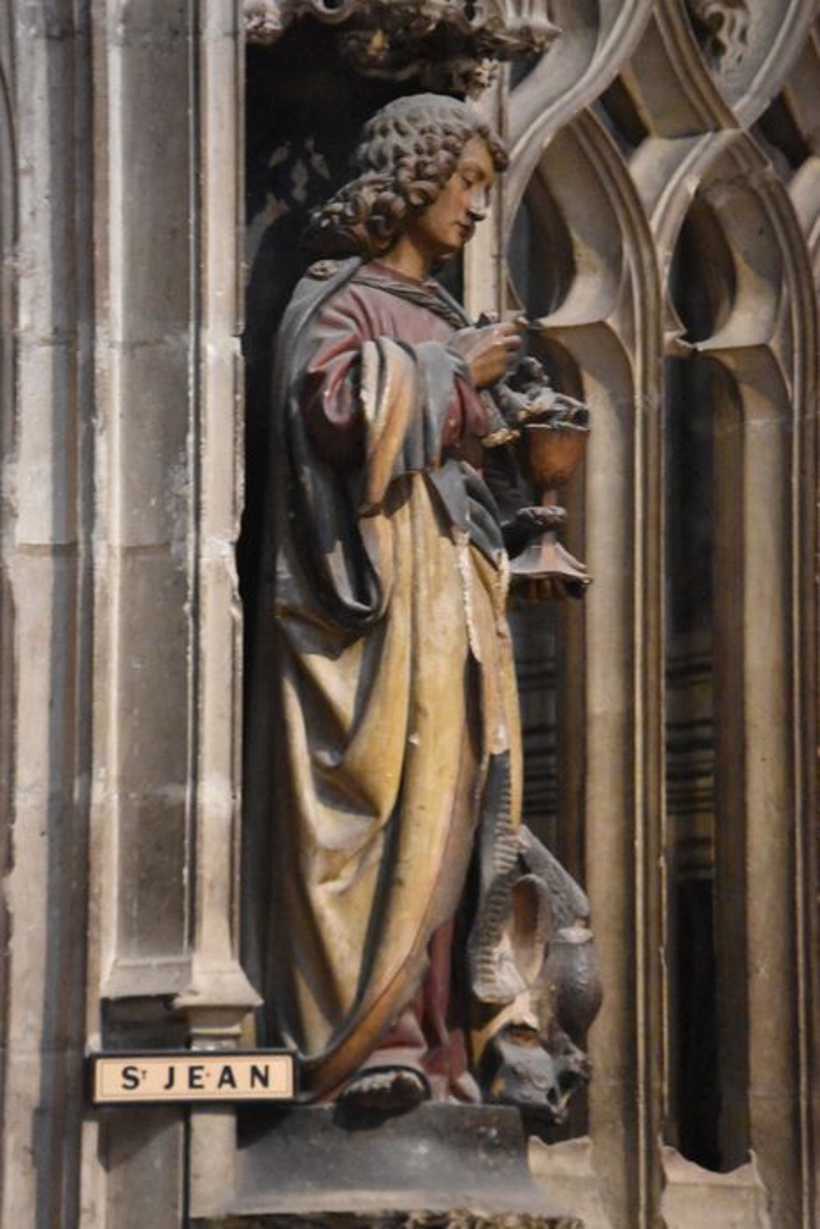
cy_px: 614
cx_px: 410
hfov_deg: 6.3
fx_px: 7427
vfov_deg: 9.5
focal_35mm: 218
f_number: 5
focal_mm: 145
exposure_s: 1/50
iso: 12800
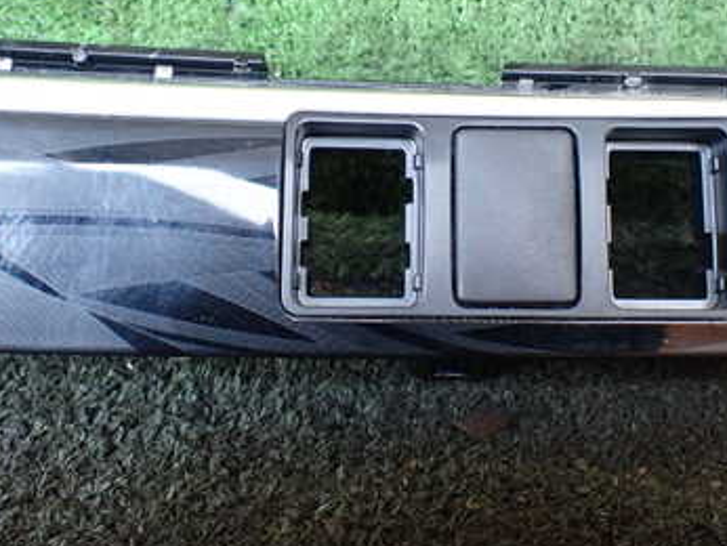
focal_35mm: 52
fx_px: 1093
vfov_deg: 27.9
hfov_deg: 36.7
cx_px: 408
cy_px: 191
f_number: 2.3
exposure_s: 1/60
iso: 800
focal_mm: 5.4
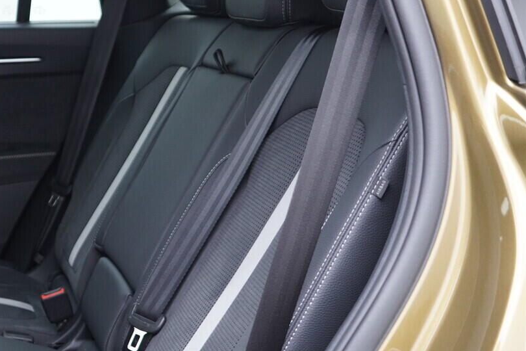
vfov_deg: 21.2
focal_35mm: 64
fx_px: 935
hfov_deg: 30.8
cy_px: 238
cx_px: 117
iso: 400
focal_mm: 24
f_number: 2.8
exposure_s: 1/40
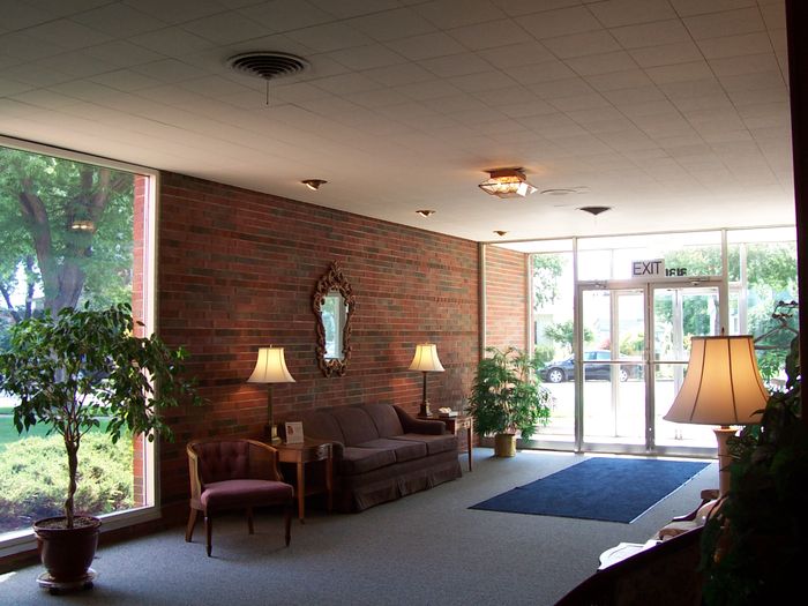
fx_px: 864
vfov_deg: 38.7
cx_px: 404
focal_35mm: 37
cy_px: 303
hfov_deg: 50.1
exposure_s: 1/90
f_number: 2.8
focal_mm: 5.6
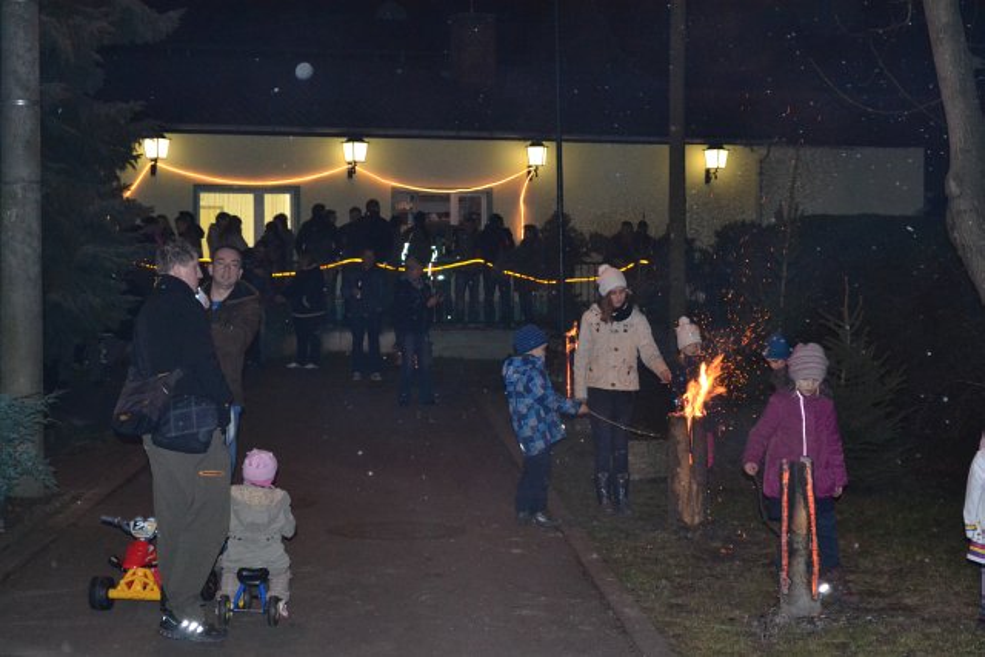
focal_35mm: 75
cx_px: 492
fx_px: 2052
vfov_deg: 18.2
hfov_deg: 27.0
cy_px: 328
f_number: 5.6
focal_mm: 50
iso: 3200
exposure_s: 1/60
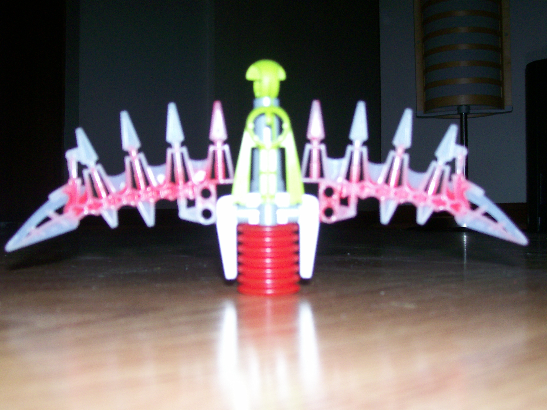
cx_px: 274
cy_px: 205
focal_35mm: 45
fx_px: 711
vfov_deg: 32.2
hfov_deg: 42.1
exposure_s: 1/73.1
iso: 140
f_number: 3
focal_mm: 7.6
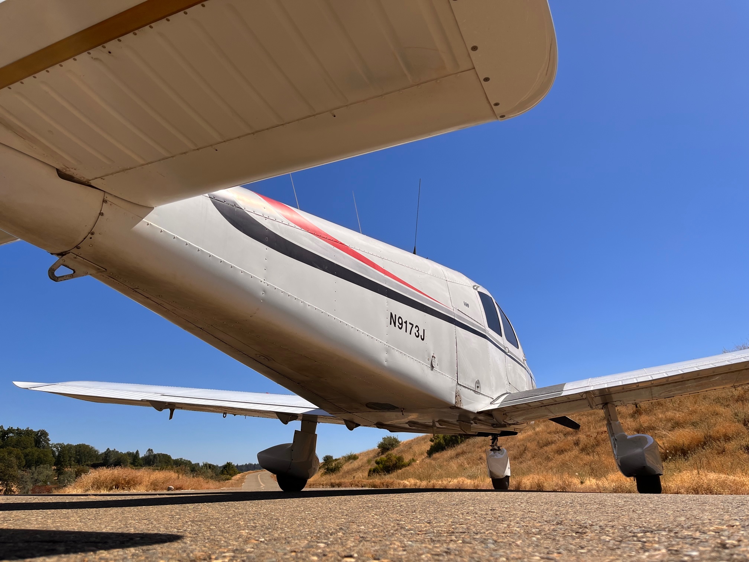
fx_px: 563
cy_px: 281
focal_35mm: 26
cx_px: 374
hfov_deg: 67.3
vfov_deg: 53.1
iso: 50
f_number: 1.6
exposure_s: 1/5848
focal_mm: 5.1
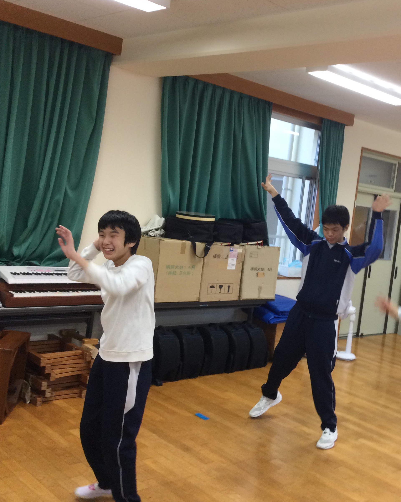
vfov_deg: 44.8
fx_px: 608
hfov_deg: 35.3
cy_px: 249
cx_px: 320
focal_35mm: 41
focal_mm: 3.3
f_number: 2.4
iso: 50
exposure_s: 1/30
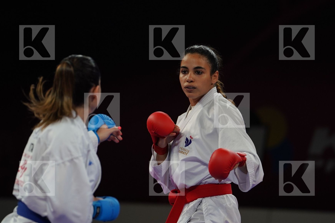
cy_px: 110
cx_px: 167
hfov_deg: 6.7
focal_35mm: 309
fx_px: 2875
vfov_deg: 4.4
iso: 1000
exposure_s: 1/1000
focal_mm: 200
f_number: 2.8
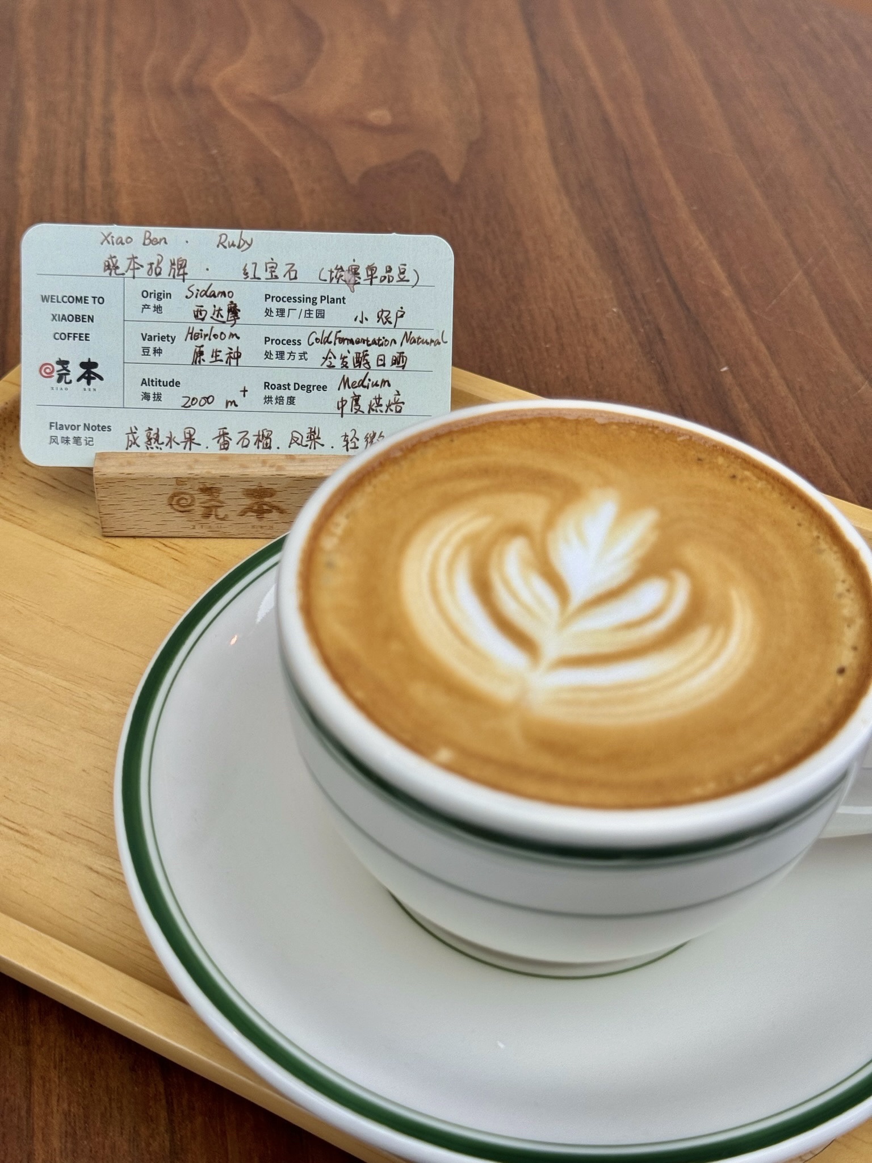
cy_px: 582
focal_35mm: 48
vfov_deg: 39.7
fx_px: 1612
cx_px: 436
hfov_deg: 30.3
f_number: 1.78
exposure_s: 1/100
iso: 50
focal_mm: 6.76
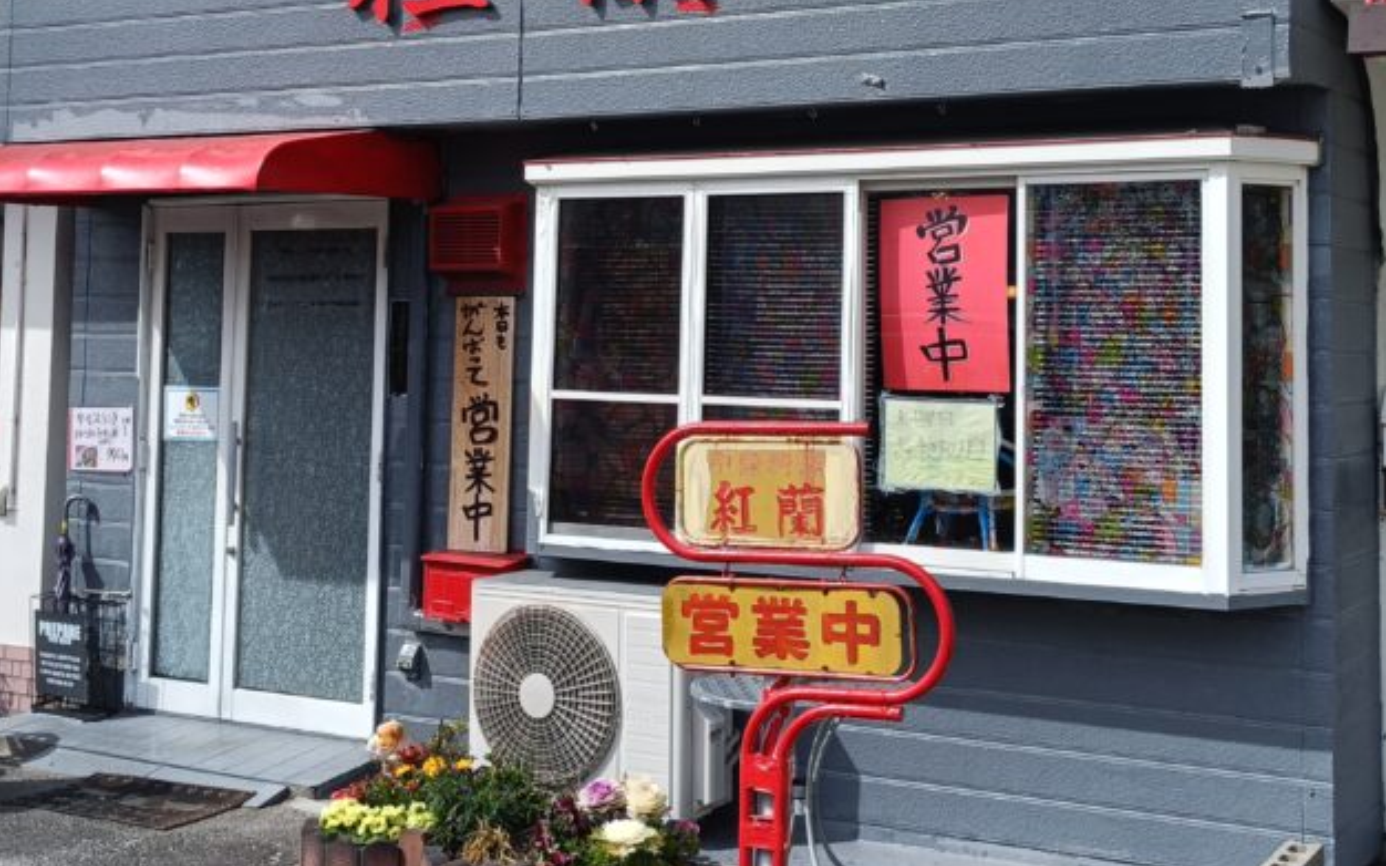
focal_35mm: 52
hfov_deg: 38.9
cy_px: 197
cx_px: 739
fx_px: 1964
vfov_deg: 24.5
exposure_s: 1/637
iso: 64
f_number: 1.7
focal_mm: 4.7
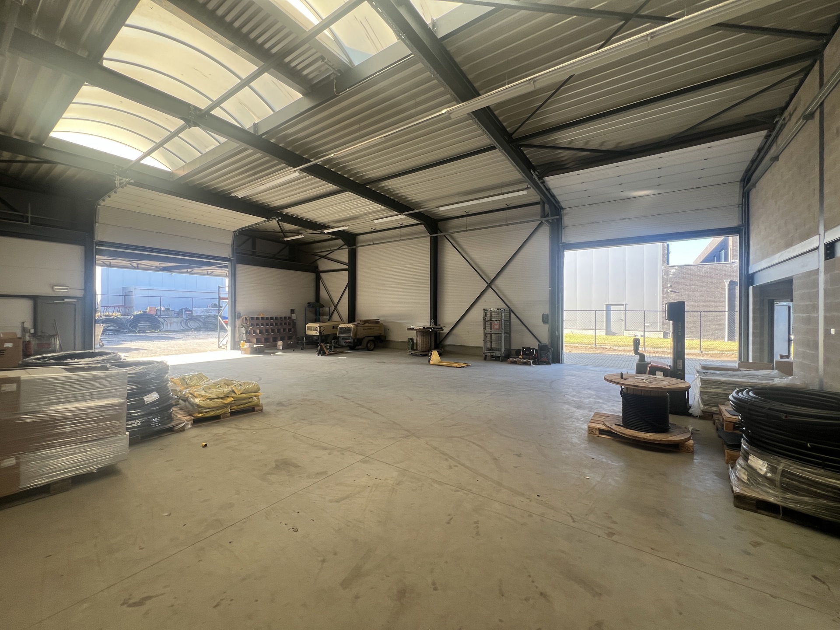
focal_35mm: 13
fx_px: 315
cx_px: 420
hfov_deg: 106.2
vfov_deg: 89.9
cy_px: 315
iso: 64
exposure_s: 1/99
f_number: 1.8
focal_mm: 1.57
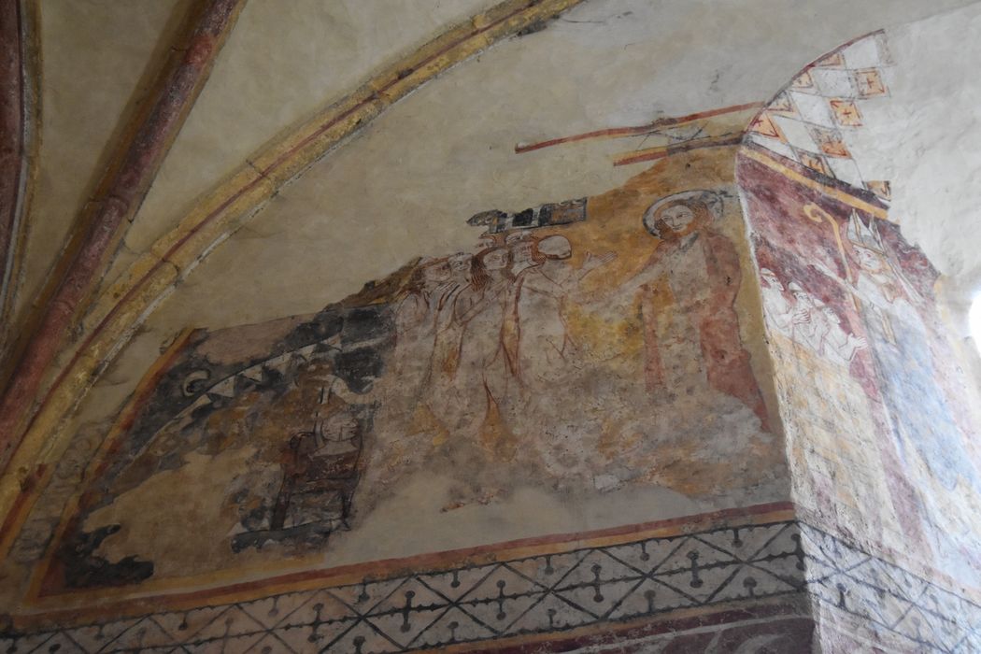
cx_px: 490
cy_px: 327
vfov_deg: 23.8
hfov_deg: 35.1
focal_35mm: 57
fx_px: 1553
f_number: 4.8
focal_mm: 38
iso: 2500
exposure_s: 1/60
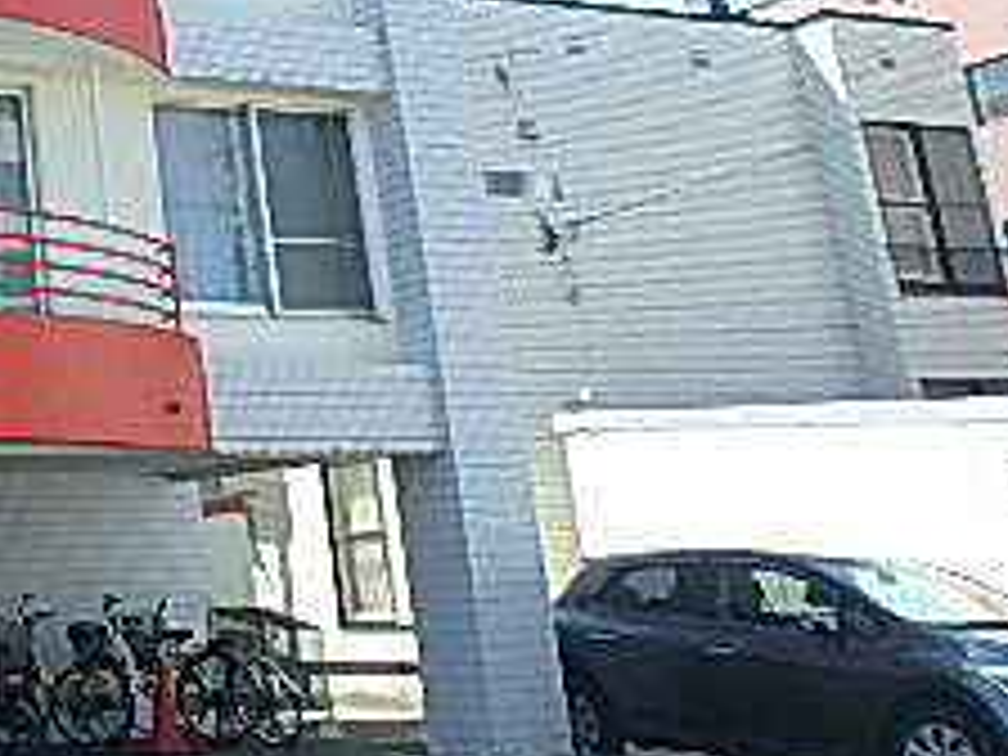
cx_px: -400
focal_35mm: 60
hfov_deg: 26.0
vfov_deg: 23.8
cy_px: 90
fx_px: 1747
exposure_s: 1/320
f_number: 3.5
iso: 125
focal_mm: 3.7
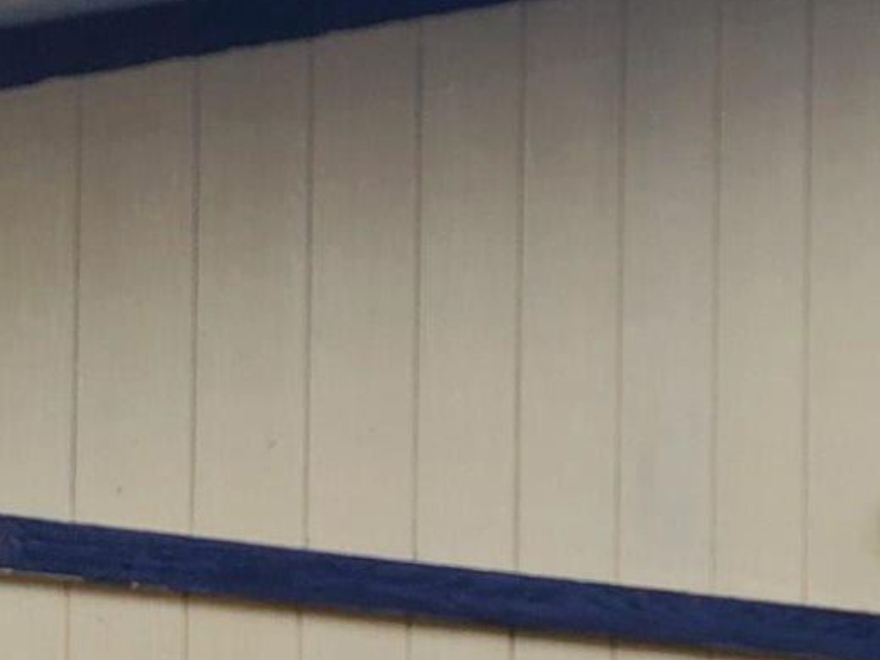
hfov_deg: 14.5
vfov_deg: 10.6
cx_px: 460
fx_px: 3457
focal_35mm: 136
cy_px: 895
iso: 64
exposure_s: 1/180
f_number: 1.8
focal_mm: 5.4
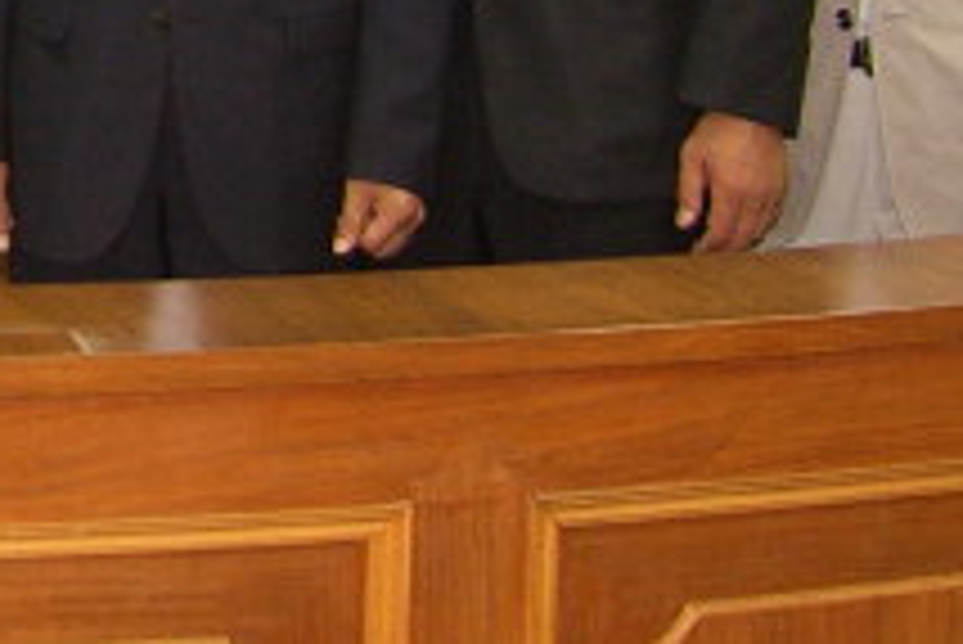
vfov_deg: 7.7
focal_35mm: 174
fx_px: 4657
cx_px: -549
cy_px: -342
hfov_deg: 11.3
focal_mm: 9
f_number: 2.2
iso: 100
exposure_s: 1/30
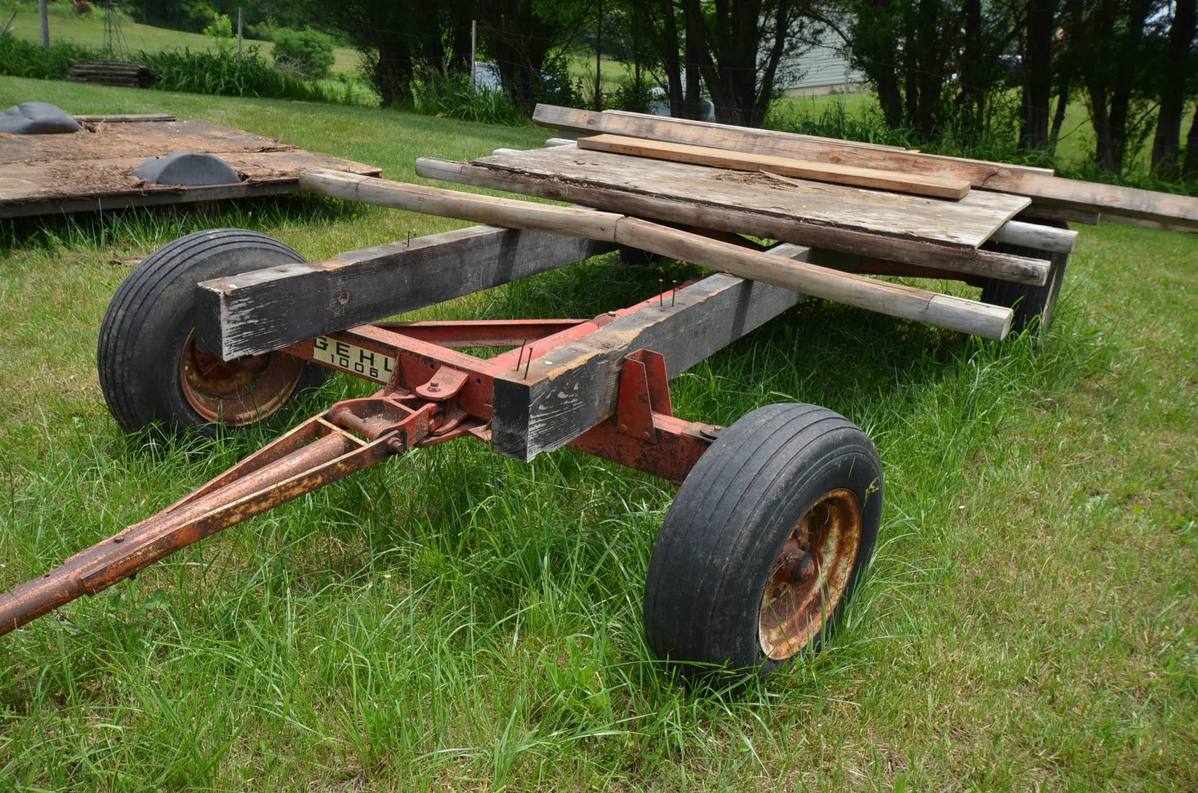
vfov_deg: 39.8
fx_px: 1096
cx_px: 599
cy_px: 396
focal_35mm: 33
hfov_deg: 57.3
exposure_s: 1/250
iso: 140
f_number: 8
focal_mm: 22
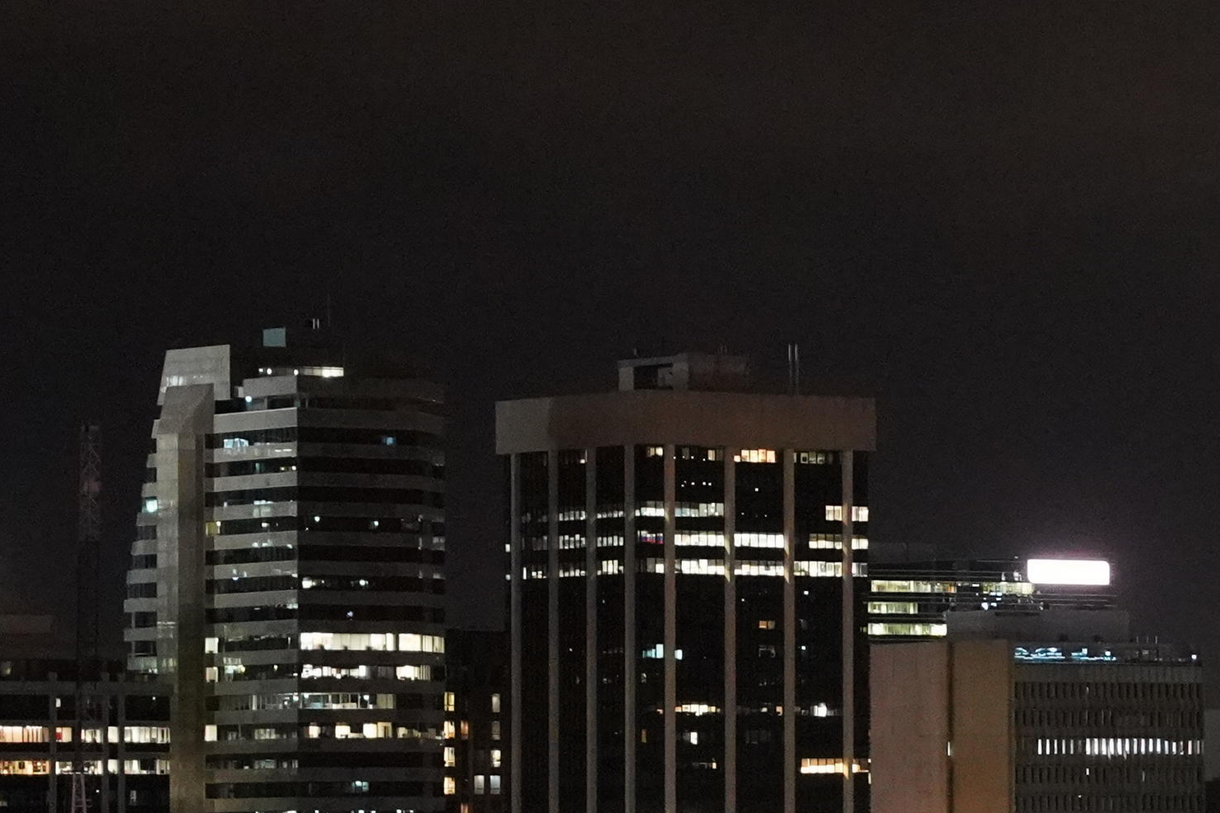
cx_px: 1769
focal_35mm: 236
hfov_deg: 8.5
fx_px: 7998
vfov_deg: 5.8
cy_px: 627
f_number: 2.8
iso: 12800
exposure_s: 1/50
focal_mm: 70
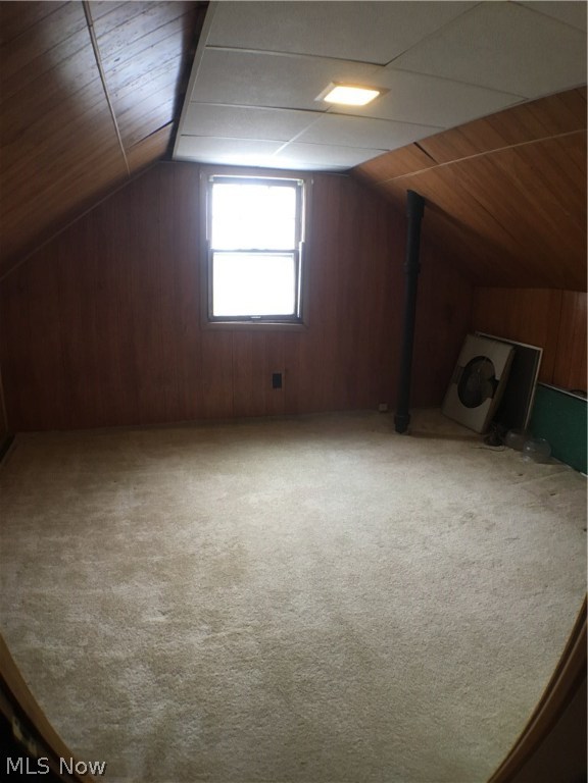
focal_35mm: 29
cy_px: 392
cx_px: 294
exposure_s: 1/33
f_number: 2.2
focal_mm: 4.15
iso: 160
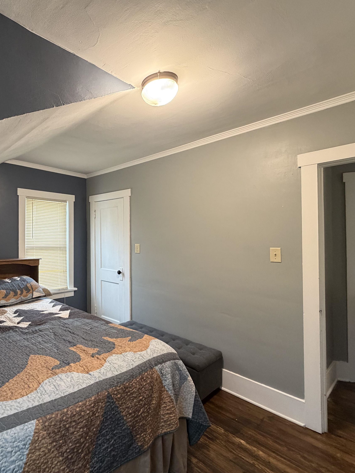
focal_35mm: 19
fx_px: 260
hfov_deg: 64.2
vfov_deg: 84.7
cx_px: 85
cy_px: 234
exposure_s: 1/60
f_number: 2.2
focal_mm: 2.22
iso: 320
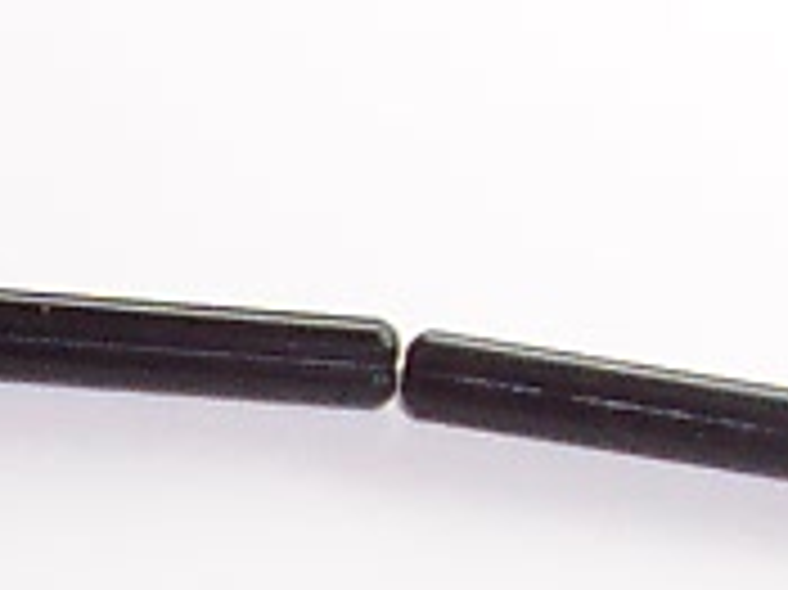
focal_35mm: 254
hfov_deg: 7.6
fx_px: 5778
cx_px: -486
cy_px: 581
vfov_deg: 5.8
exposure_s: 1/90
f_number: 2.8
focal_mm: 5.6
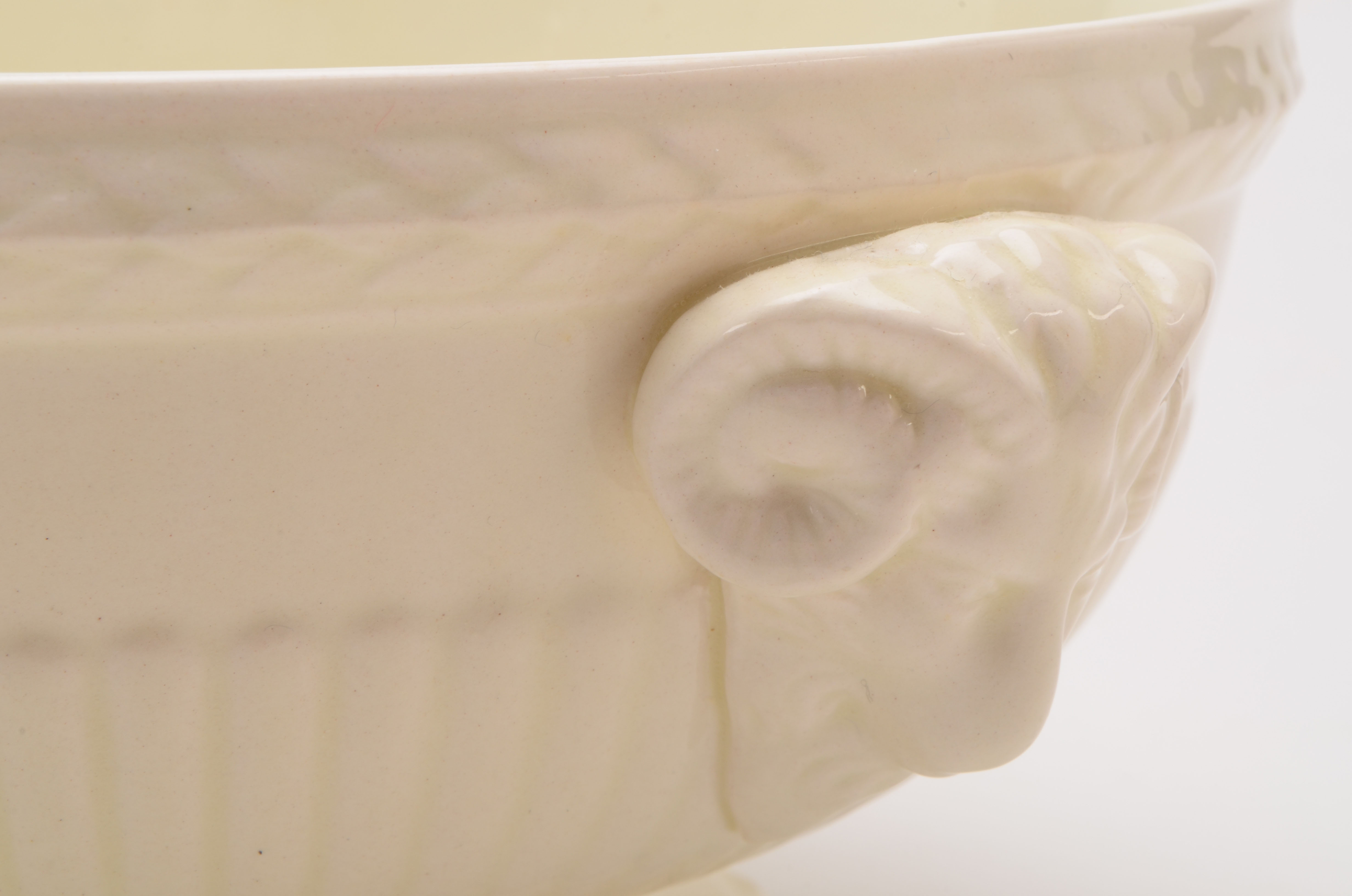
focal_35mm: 82
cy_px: 448
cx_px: 676
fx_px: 3092
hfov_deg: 24.7
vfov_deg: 16.5
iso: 100
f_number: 25
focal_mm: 55
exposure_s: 1/160
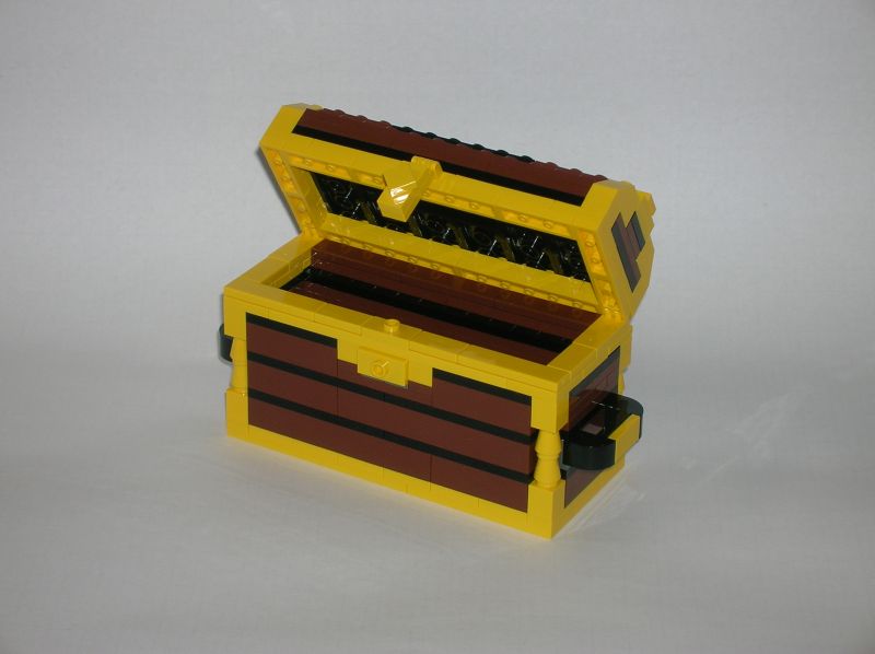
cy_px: 327
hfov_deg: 19.3
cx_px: 438
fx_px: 2575
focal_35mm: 102
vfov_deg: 14.5
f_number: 4.9
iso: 50
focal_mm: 17.1
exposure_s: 1/60.1
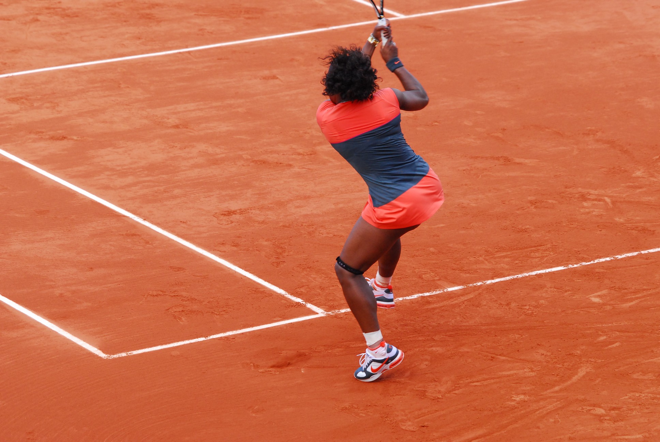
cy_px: 221
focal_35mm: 210
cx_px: 330
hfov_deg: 9.8
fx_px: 3855
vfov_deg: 6.6
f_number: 5.6
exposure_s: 1/250
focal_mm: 140
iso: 500
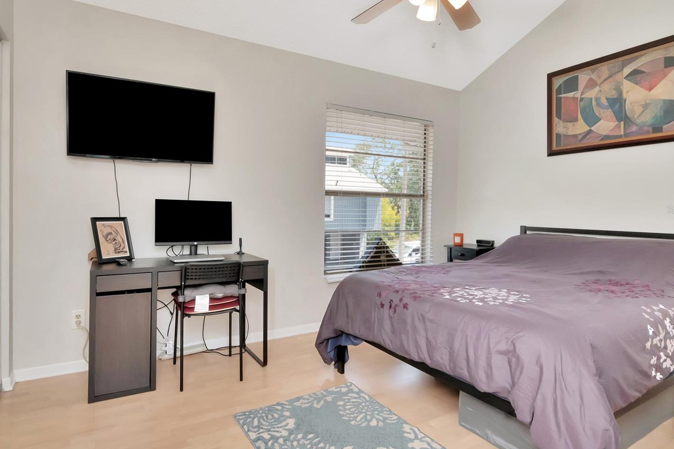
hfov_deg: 88.2
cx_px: 330
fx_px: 348
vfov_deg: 65.7
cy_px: 210
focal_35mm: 19
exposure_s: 1/200
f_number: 11
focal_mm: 11
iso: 800
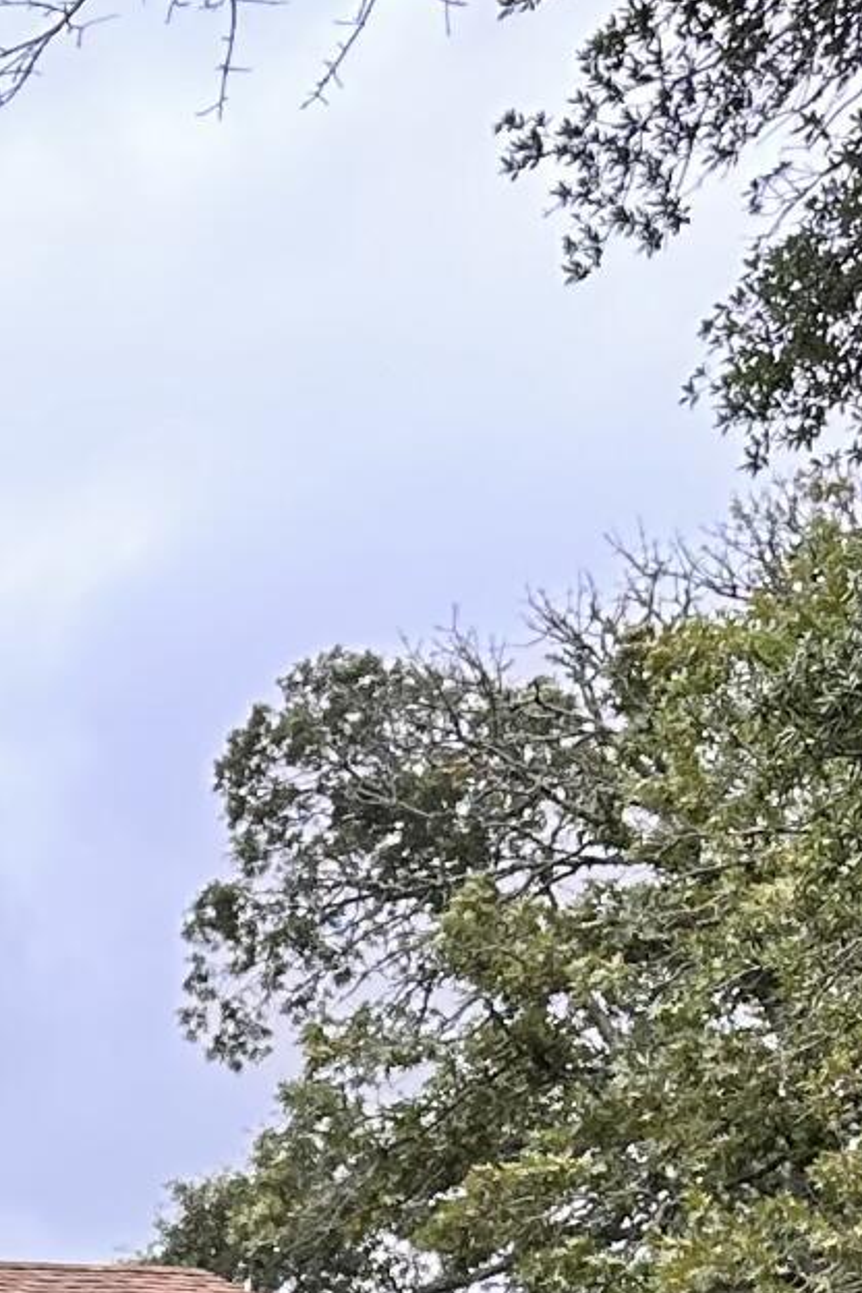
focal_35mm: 120
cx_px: -1038
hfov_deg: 10.2
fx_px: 4310
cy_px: 2012
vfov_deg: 15.6
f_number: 1.78
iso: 80
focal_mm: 6.86
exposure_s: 1/734
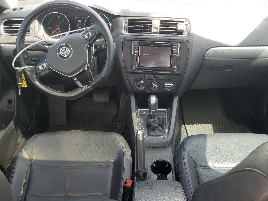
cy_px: 122
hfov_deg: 52.5
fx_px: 271
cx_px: 150
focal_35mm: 35
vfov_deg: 40.5
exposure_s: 1/196
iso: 50
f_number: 1.5
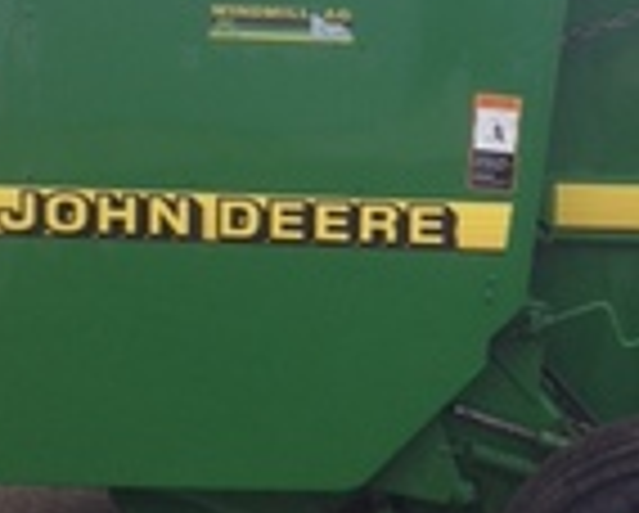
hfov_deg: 19.8
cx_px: 495
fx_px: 1818
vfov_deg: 15.9
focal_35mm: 96
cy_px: 99
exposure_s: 1/746
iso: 50
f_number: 2.4
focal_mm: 4.28
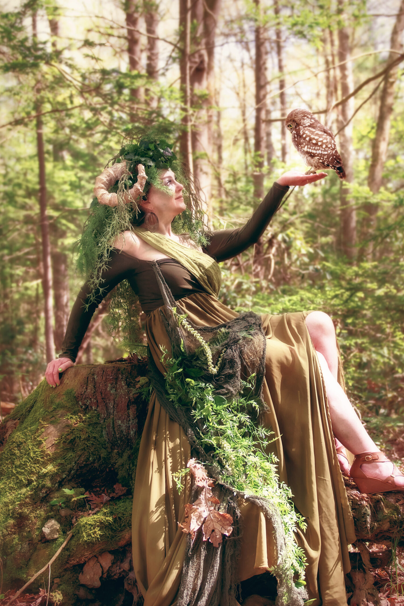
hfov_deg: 25.7
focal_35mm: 53
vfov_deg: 37.8
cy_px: 314
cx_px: 230
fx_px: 885
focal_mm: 29
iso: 500
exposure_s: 1/1500
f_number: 2.8
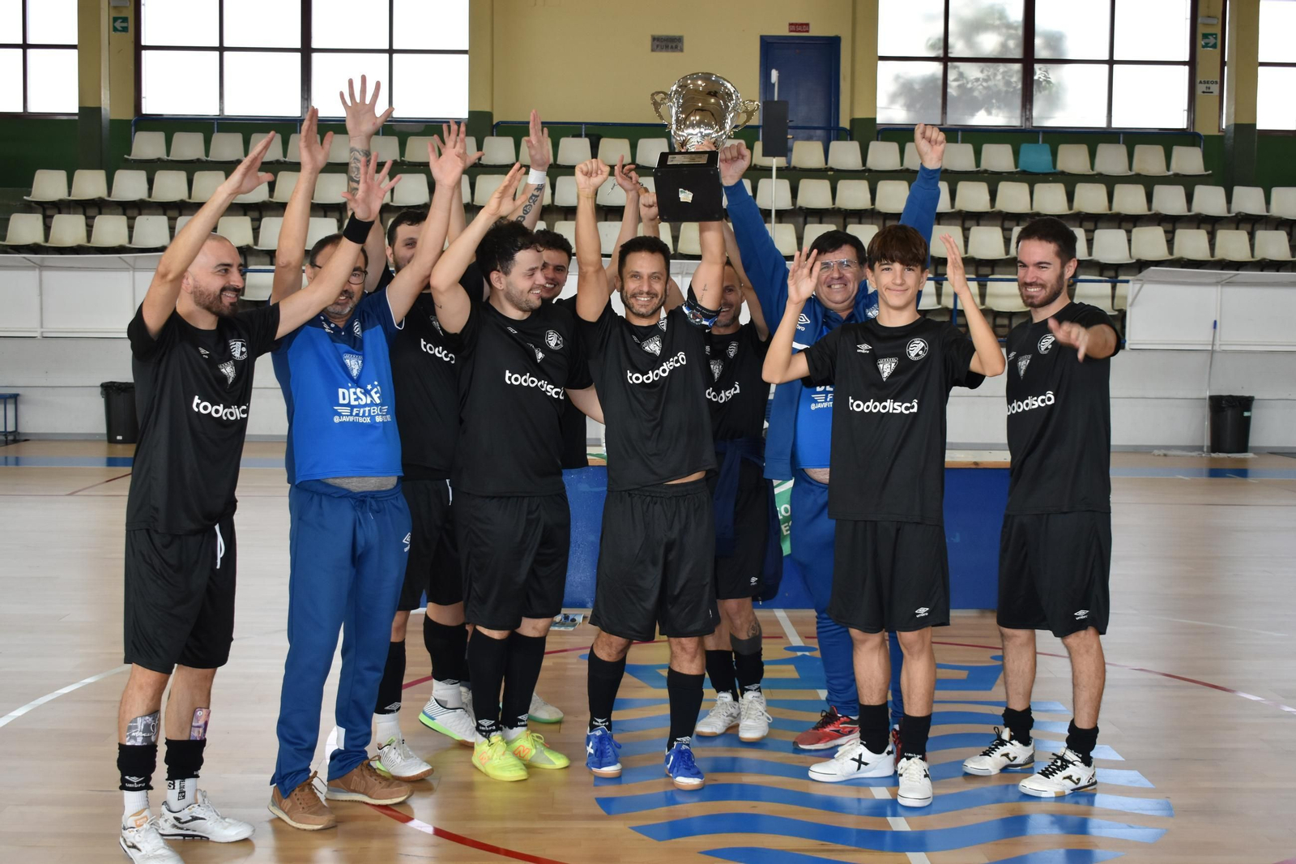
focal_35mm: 48
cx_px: 648
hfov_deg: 41.1
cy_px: 432
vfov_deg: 28.1
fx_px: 1728
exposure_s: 1/200
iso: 640
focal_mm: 32
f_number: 5
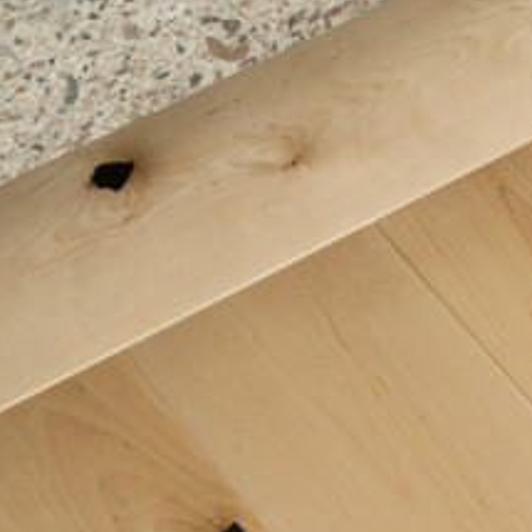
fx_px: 3512
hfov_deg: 8.6
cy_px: 317
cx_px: 543
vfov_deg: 8.7
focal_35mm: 202
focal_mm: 50
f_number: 9
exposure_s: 1/5
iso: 100
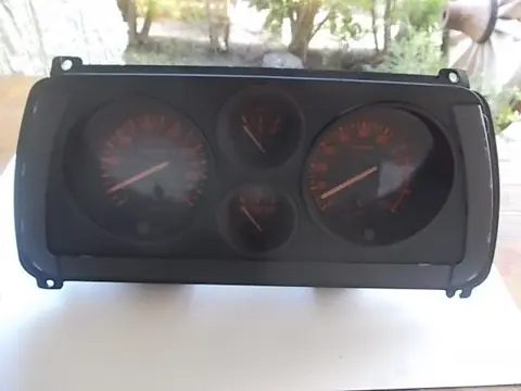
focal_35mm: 28
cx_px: 260
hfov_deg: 63.4
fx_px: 421
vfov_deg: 49.7
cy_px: 196
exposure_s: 1/25
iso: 200
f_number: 2.7
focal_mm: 4
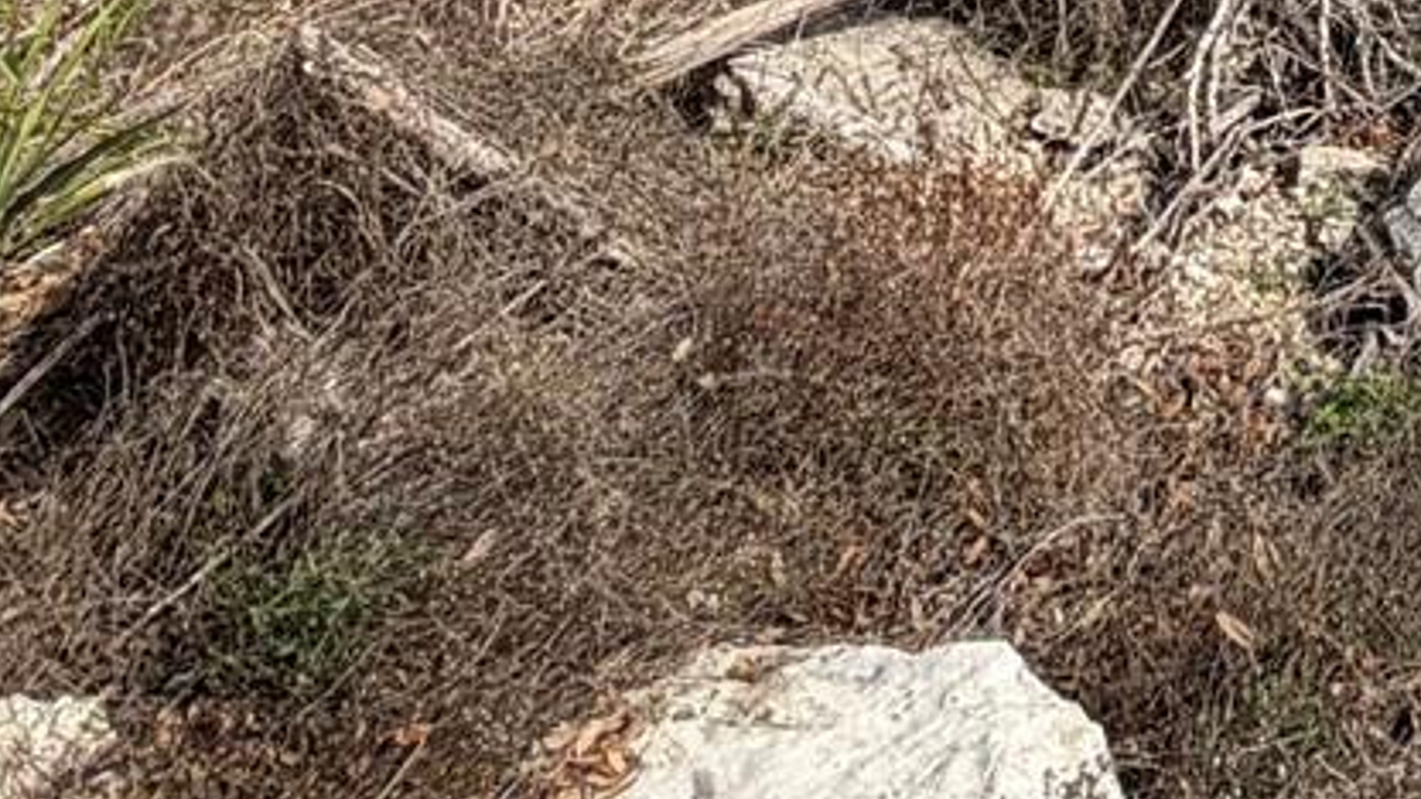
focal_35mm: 75
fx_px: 2826
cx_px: 1739
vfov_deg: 11.6
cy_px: -1386
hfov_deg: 25.2
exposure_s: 1/1087
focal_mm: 2.22
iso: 20
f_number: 2.2
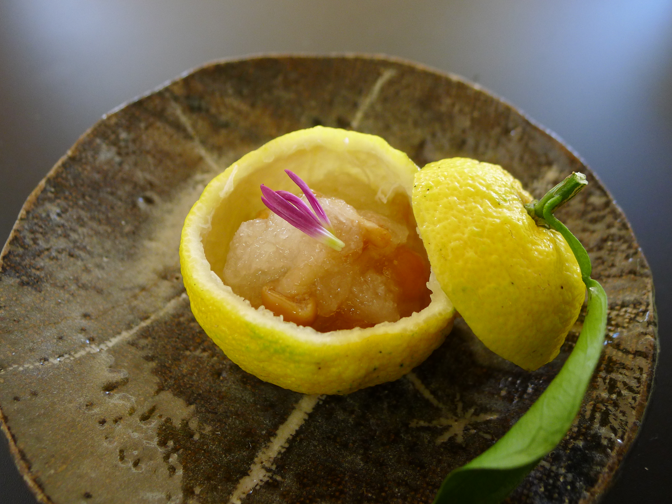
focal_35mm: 26
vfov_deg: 53.1
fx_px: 505
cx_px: 323
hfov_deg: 67.3
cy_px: 252
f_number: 2
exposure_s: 1/60
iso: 250
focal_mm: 5.1
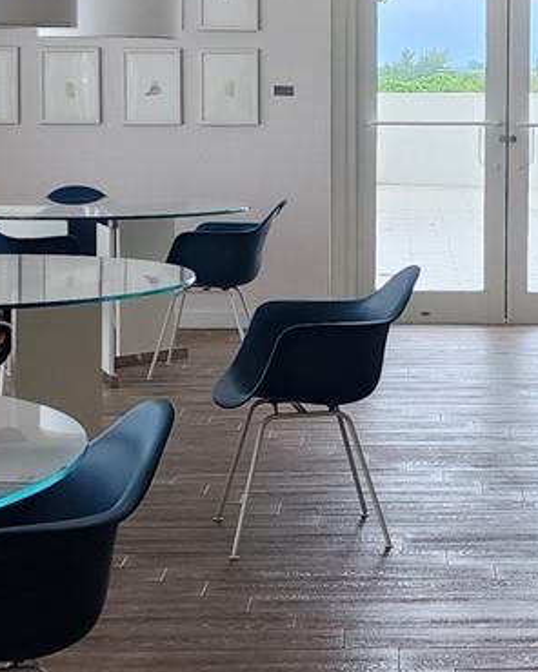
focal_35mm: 97
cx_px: 443
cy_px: 163
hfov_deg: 15.7
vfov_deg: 19.6
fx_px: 1931
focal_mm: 6.4
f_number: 1.8
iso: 125
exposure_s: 1/120
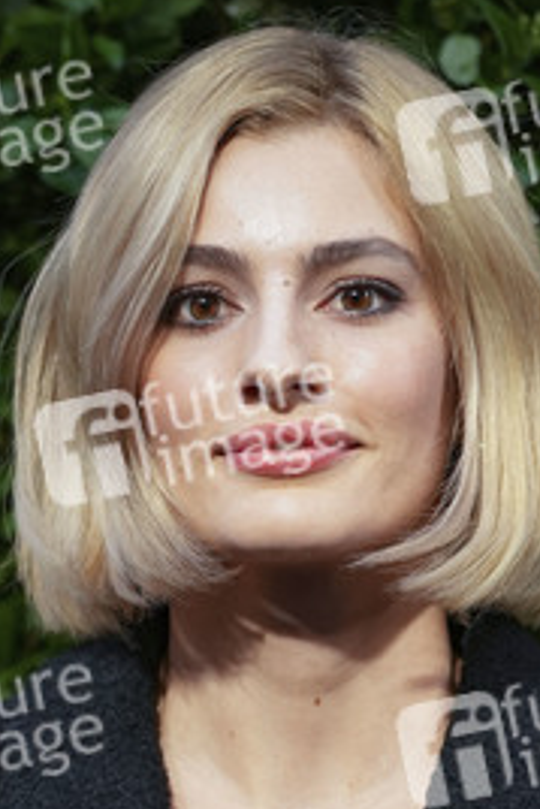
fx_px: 3955
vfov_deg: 11.6
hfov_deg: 7.8
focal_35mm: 176
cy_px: 586
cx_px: 279
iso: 2000
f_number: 5
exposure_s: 1/320
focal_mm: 118
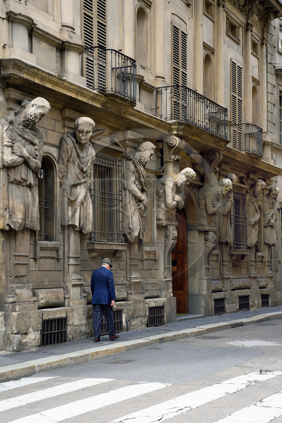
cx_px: 141
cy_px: 212
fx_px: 658
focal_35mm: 56
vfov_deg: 35.6
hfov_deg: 24.2
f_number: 4.5
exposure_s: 1/200
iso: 200
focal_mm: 56
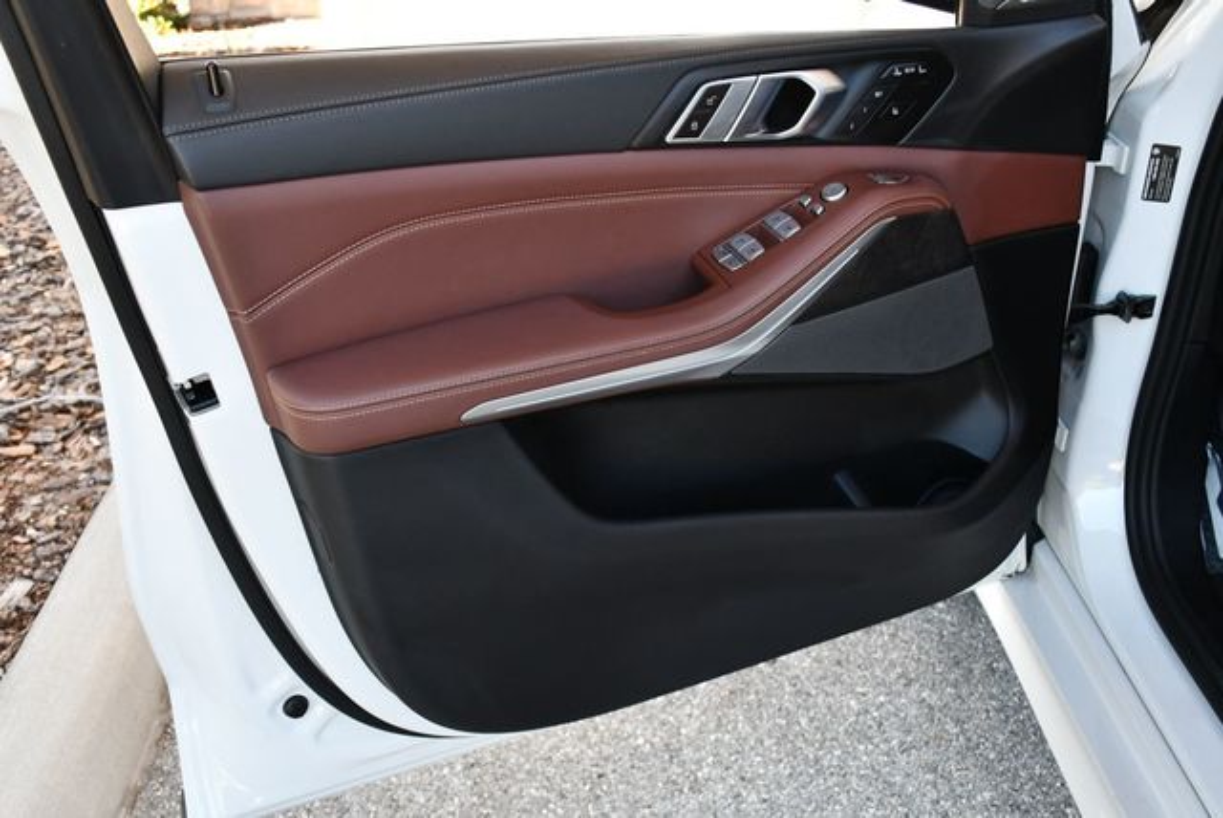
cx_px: 612
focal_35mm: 36
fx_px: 1224
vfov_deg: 36.9
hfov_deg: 53.1
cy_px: 409
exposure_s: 1/250
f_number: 3.5
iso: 400
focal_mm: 18
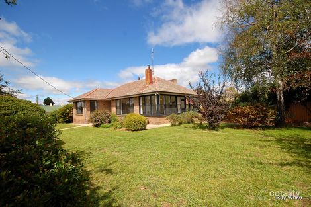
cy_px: 104
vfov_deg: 77.3
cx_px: 156
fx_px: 130
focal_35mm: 15
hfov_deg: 100.4
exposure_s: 1/320
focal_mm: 10
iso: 200
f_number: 9
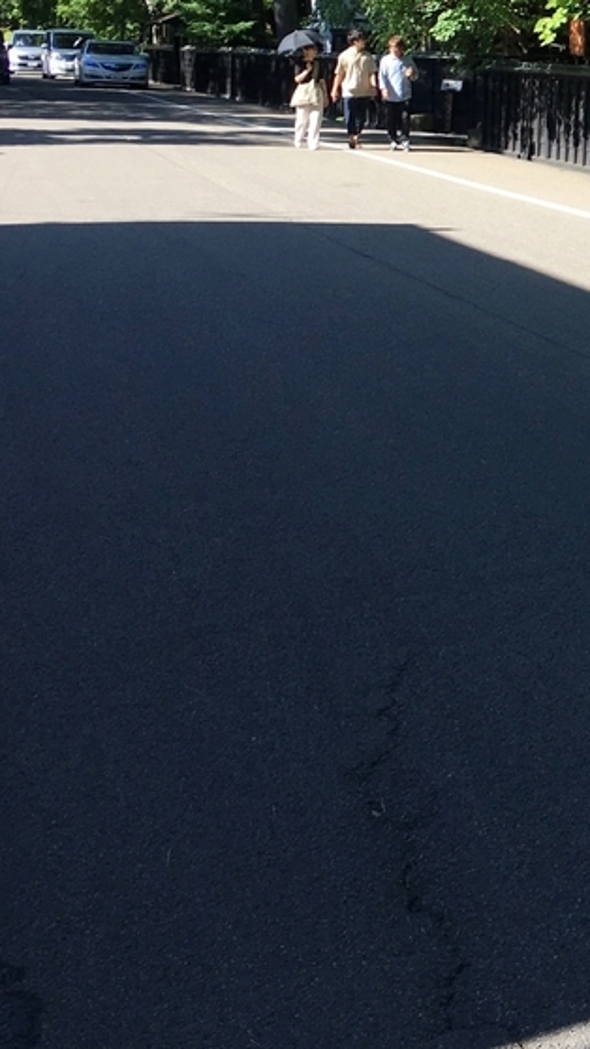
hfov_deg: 16.2
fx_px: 1891
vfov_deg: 30.2
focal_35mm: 68
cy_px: 205
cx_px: 883
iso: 25
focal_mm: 4.15
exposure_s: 1/452
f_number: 2.2
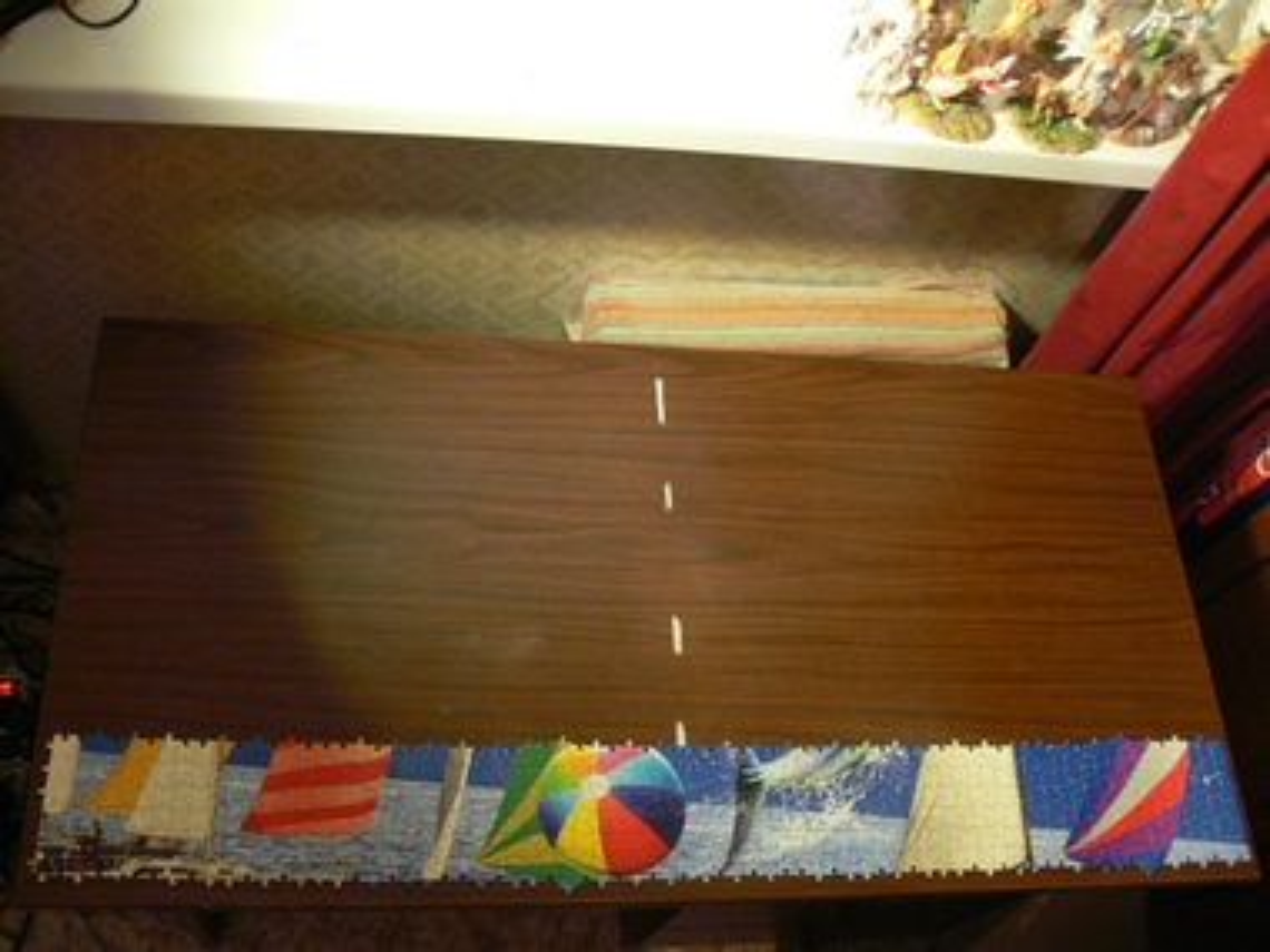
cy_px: 476
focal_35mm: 35
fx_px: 1284
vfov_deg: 40.7
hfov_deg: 52.6
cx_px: 635
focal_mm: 7.4
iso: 200
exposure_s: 1/4
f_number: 2.8
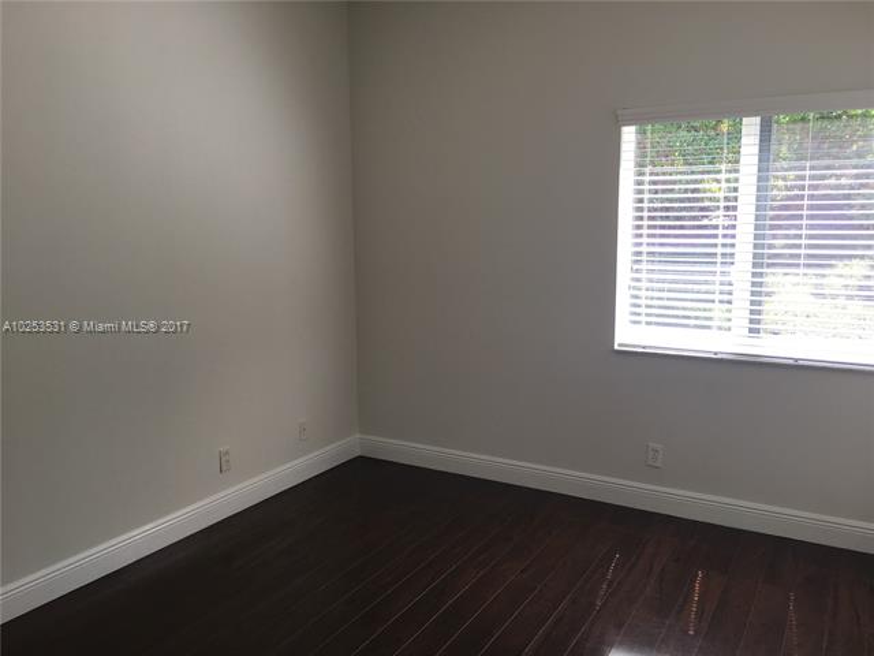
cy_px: 328
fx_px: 732
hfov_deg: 61.7
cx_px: 437
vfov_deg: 48.2
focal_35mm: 29
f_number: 2.2
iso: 32
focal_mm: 4.15
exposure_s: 1/60
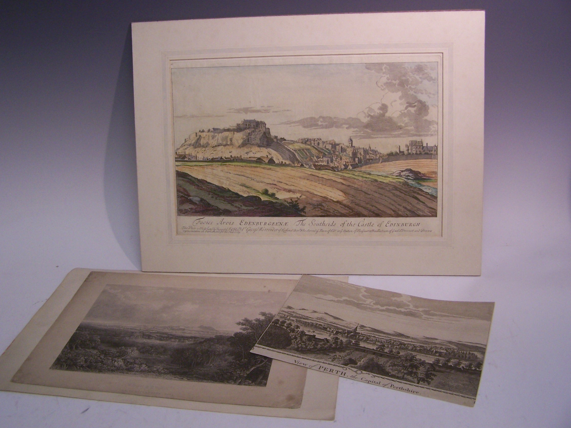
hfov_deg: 49.0
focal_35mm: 38
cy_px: 214
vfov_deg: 37.7
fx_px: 627
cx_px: 286
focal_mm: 6.3
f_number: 2.8
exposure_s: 1/30
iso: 140
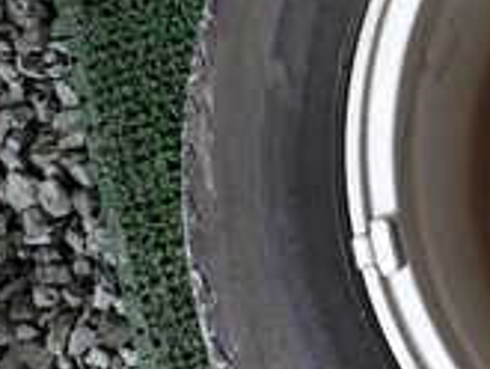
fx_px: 1544
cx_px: 799
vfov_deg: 13.6
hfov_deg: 16.0
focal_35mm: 109
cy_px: 187
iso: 100
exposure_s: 1/200
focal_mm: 5.4
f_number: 2.3
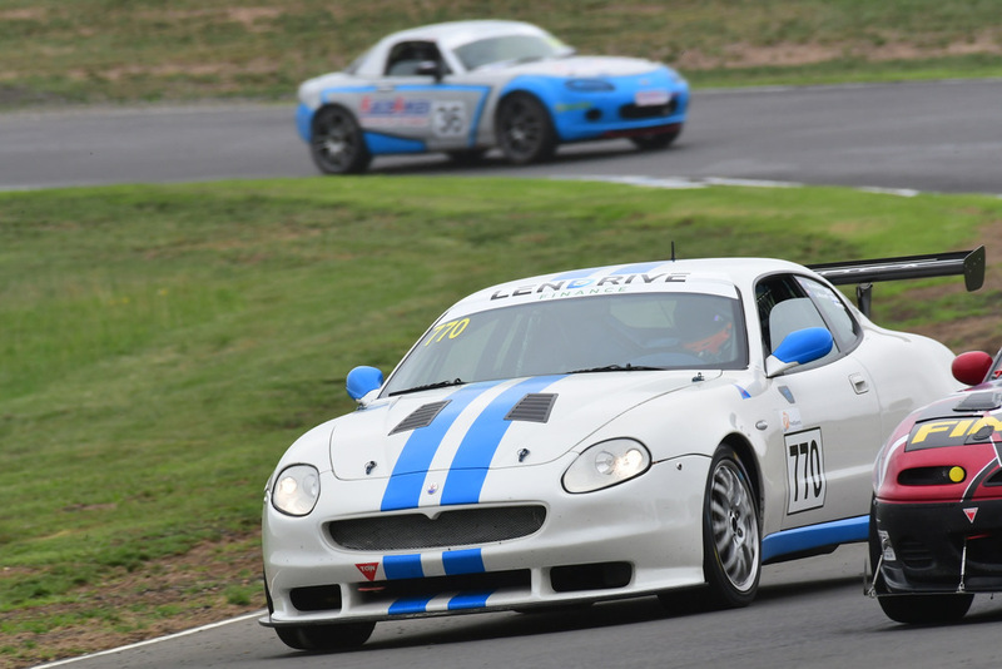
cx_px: 501
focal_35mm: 750
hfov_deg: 2.7
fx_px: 20881
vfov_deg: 1.8
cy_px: 334
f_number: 10
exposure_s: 1/640
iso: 640
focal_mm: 500
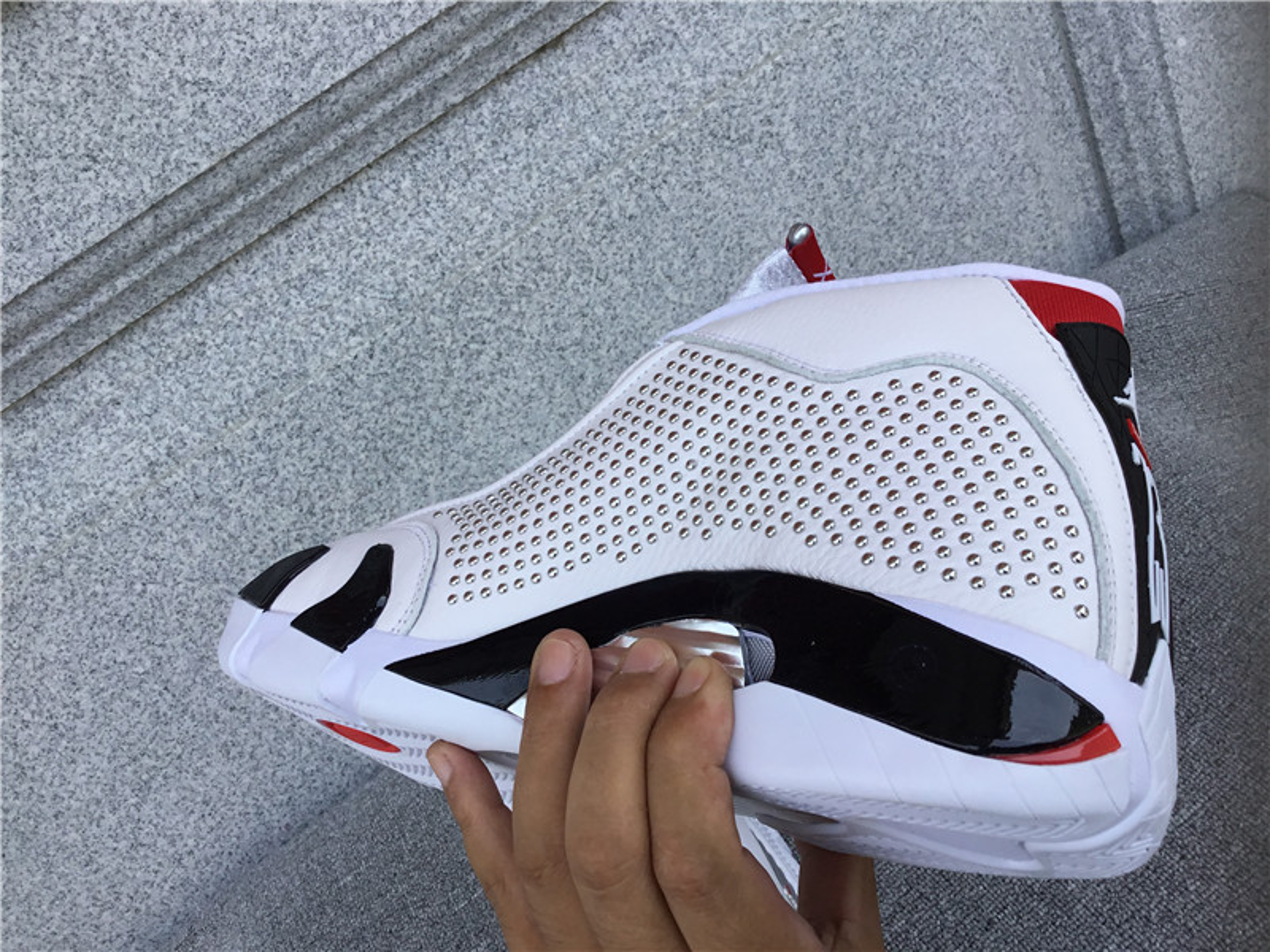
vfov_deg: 45.4
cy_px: 476
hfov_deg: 58.4
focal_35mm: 31
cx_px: 635
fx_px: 1137
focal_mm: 3.3
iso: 25
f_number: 2.4
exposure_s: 1/445
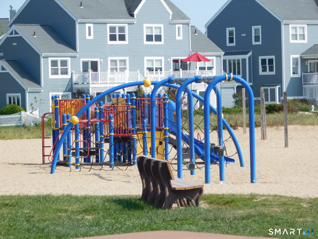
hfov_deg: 10.7
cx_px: 159
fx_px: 1690
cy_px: 120
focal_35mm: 184
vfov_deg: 8.1
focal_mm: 32.7
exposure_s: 1/500
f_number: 5.4
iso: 125
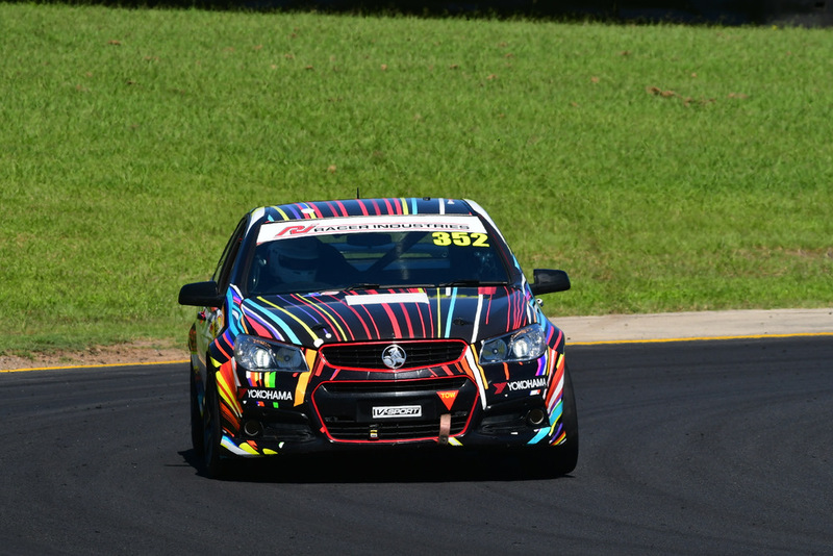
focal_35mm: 435
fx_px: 10069
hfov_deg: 4.7
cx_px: 416
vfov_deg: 3.2
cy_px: 278
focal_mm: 290
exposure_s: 1/640
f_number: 11
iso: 320
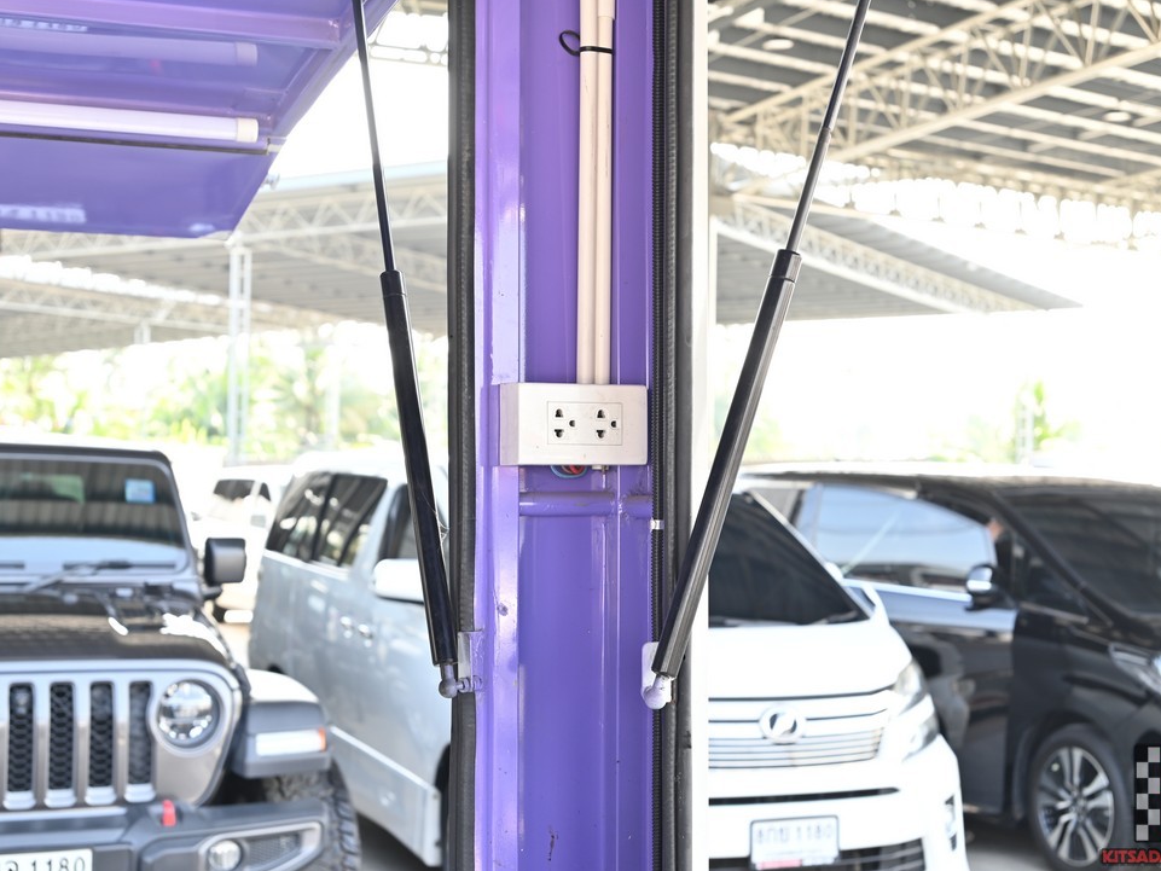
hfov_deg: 34.9
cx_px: 597
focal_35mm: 55
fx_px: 1845
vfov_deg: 26.6
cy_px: 432
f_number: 6.3
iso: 200
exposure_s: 1/40
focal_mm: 50
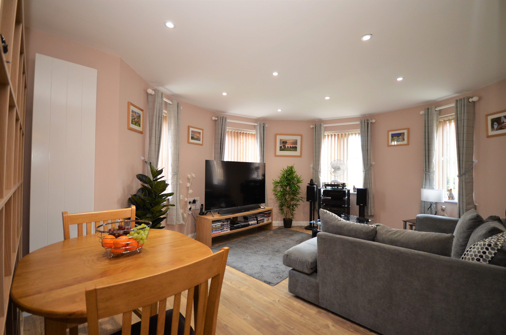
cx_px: 253
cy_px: 168
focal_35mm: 15
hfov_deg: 100.5
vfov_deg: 77.1
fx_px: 210
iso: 900
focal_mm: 10
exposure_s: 1/60
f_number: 4
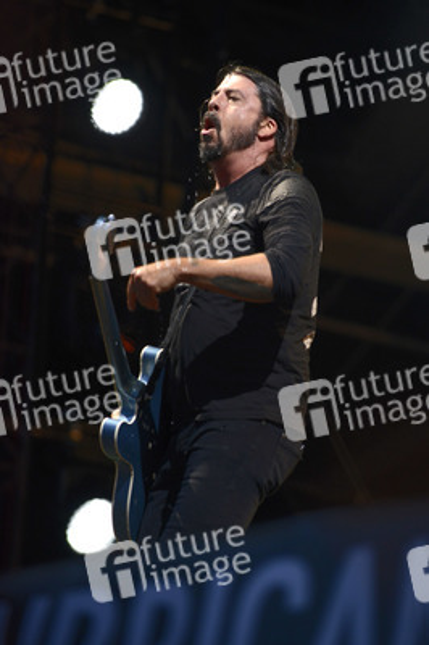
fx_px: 3133
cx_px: 214
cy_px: 322
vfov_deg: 11.8
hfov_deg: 7.8
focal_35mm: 175
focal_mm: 175
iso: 1250
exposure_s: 1/250
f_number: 3.5
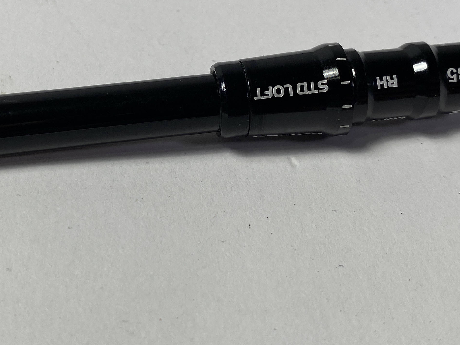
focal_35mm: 53
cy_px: 123
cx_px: 179
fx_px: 704
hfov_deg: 36.0
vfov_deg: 27.4
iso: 32
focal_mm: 4.25
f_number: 1.8
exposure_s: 1/417
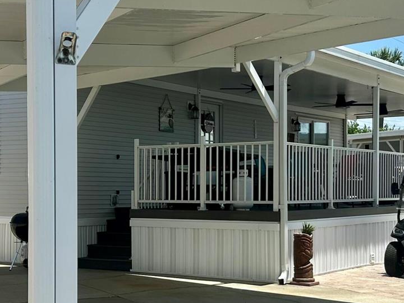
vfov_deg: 19.8
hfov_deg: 26.3
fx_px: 864
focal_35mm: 74
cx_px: 171
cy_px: 213
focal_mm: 5.7
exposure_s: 1/4831
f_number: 1.5
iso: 50
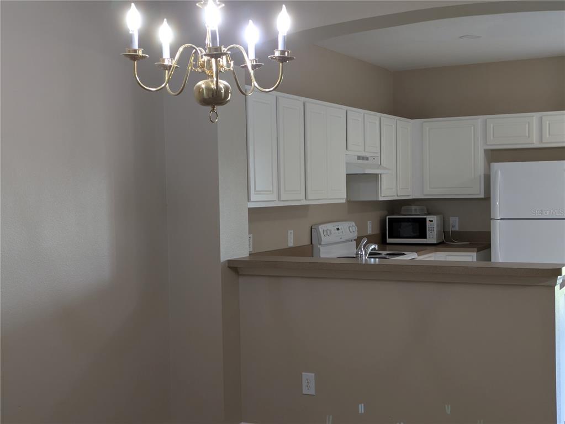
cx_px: 282
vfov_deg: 28.6
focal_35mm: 51
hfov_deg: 37.5
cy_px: 212
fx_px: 833
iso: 162
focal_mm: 5.43
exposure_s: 1/60
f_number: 1.89
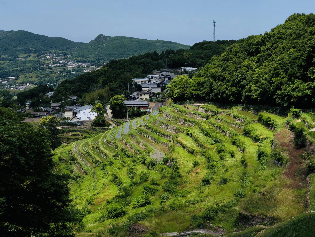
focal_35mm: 57
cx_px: 158
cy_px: 118
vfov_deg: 25.7
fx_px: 519
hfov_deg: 33.8
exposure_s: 1/1919
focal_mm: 6.6
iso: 20
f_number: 2.8
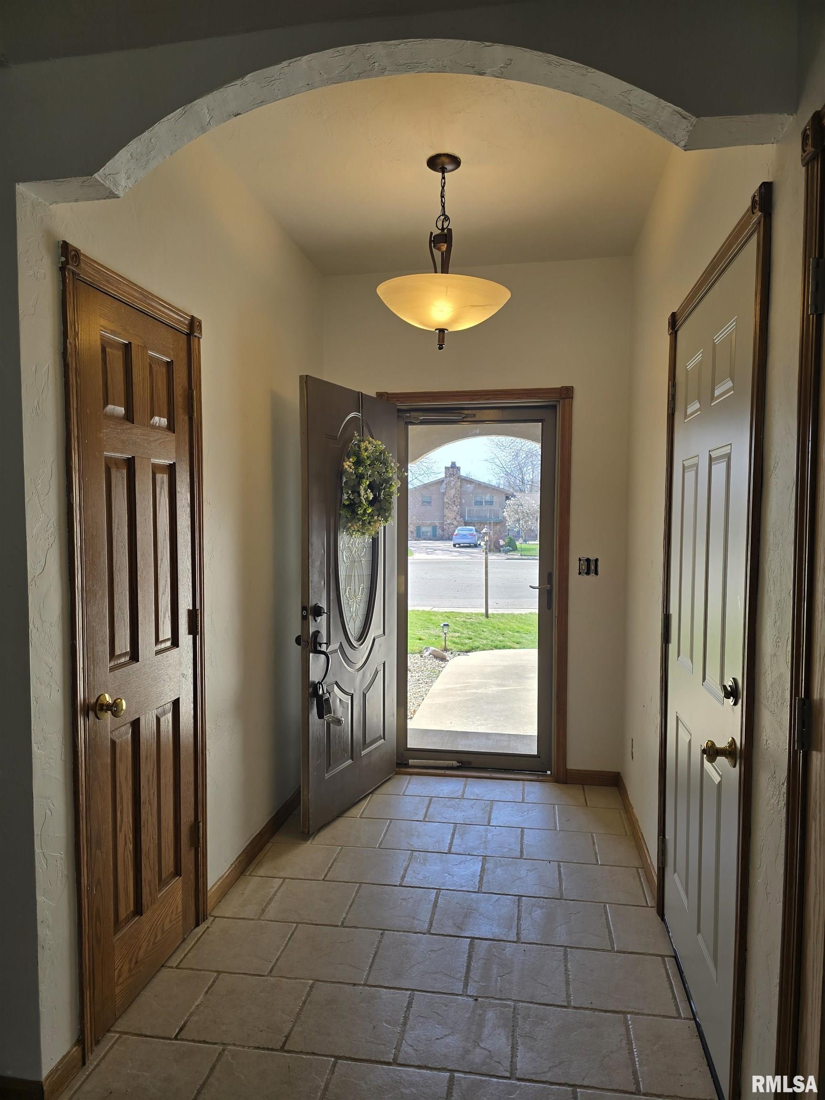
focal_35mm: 23
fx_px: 731
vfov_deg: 73.9
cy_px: 550
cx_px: 412
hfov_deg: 58.9
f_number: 1.7
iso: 12
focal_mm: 6.3
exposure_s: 1/141
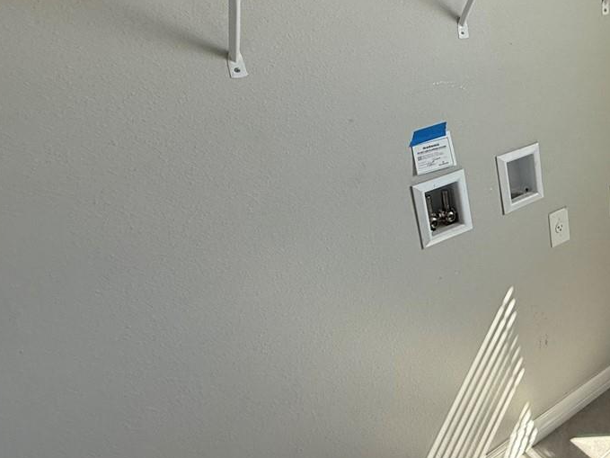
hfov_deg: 45.1
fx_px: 581
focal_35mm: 33
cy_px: 132
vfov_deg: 42.0
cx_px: 634
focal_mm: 2.22
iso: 64
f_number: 2.2
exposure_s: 1/117
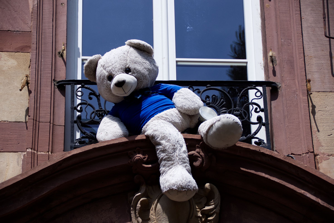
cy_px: 112
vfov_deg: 10.2
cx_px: 167
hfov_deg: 15.2
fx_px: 1252
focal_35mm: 135
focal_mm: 90
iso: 200
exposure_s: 1/1250
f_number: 5.6
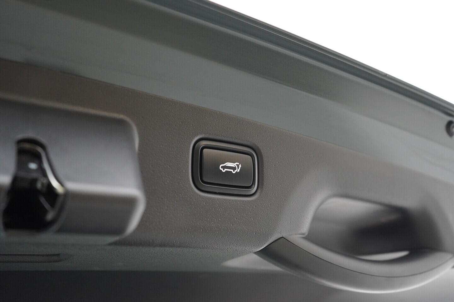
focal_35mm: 36
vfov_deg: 36.8
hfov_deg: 53.2
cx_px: 227
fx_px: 454
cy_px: 151
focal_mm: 24
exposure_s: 1/320
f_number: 3.2
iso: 1600
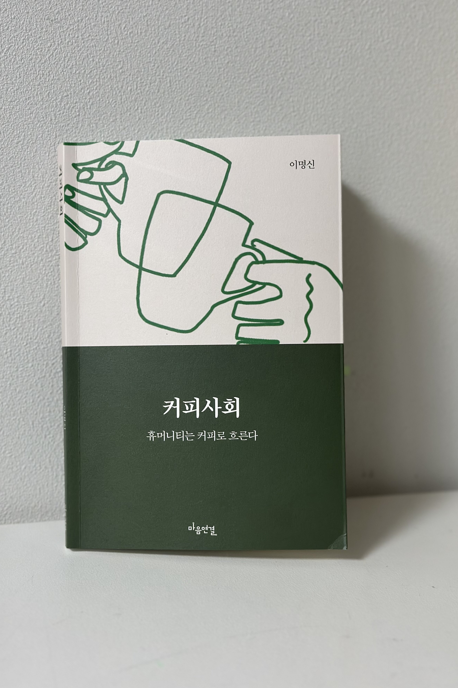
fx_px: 973
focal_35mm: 51
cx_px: 214
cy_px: 340
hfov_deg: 26.5
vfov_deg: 38.9
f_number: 1.78
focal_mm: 6.86
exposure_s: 1/60
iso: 160
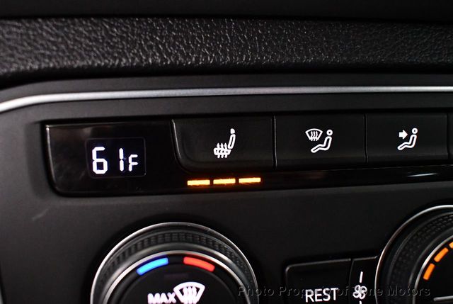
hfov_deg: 53.1
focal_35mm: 36
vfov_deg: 37.0
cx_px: 226
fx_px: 454
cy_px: 152
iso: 6400
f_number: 3.5
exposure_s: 1/60
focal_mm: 18
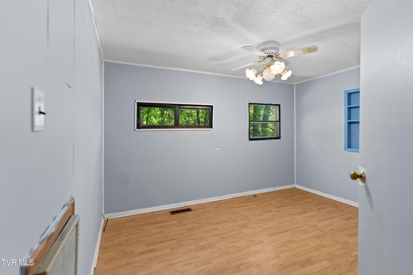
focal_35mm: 16
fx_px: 184
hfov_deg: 96.7
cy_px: 138
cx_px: 206
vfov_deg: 73.7
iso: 250
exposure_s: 1/25
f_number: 2.8
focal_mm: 16
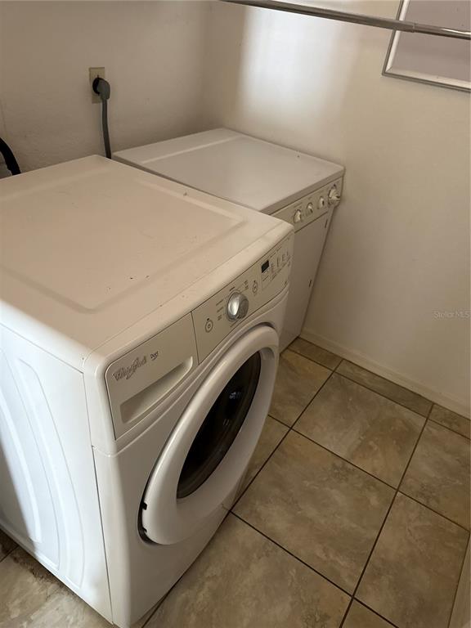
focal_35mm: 24
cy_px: 314
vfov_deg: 71.6
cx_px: 236
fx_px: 435
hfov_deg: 56.8
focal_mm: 6.76
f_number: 1.78
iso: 640
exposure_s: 1/60
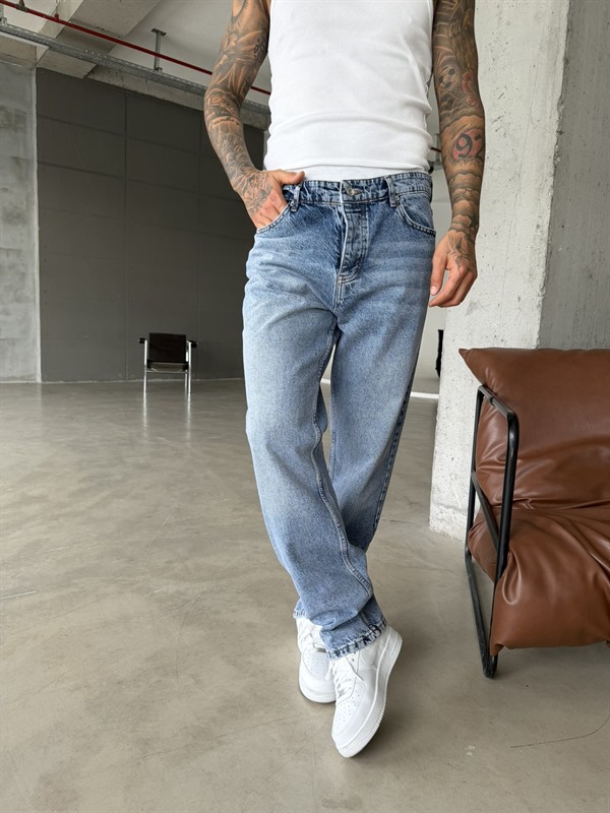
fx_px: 564
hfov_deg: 56.8
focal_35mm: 24
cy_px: 406
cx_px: 305
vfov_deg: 71.6
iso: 80
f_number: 1.78
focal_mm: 6.76
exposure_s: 1/121
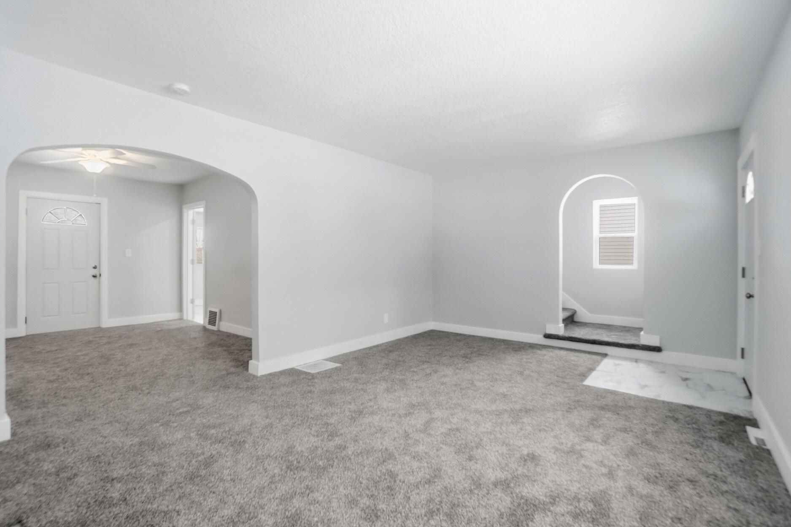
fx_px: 351
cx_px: 381
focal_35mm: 16
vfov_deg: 73.7
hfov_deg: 96.7
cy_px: 254
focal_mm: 10
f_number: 5.6
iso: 125
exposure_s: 1/90
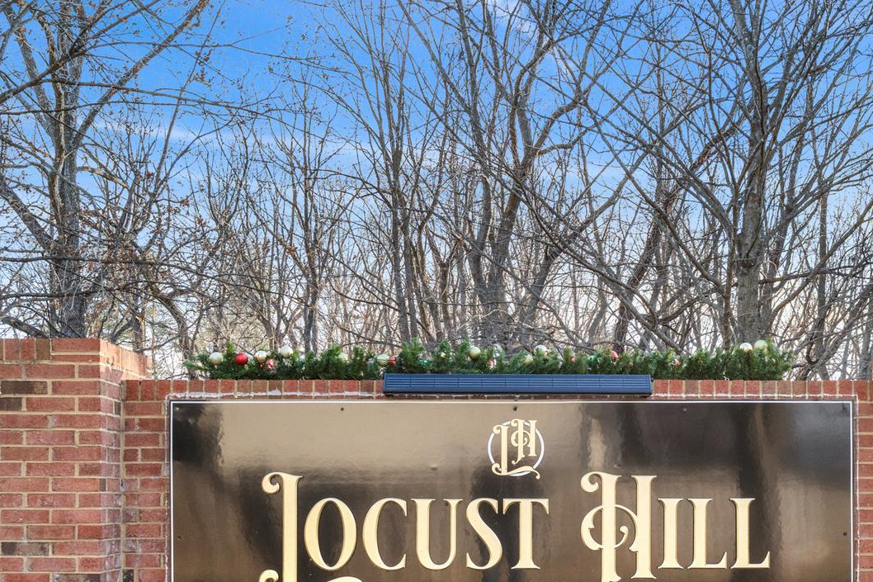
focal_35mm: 60
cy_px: 537
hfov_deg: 33.2
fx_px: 1455
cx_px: 553
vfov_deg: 22.0
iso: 800
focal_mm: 31
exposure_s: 1/100
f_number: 8
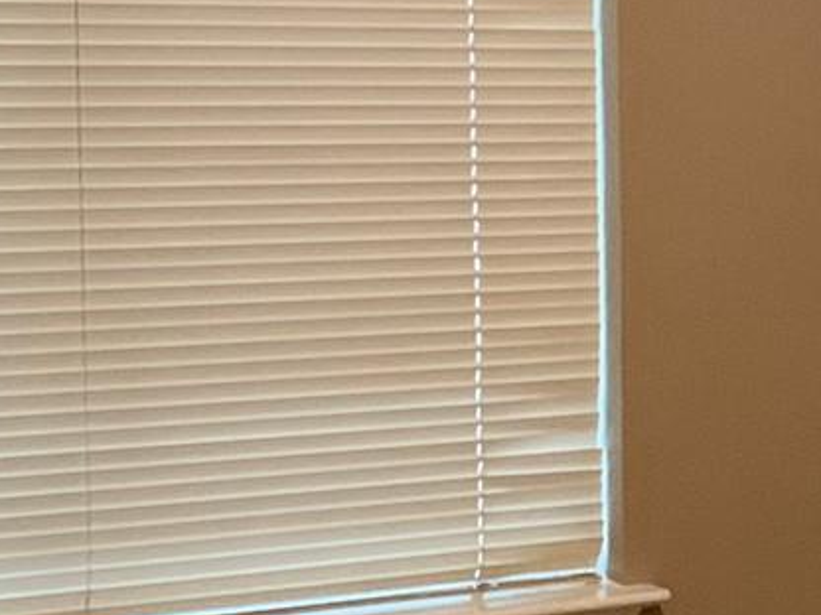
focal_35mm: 128
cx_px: 1184
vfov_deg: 11.6
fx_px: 3036
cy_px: 380
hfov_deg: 14.5
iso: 400
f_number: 1.8
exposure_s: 1/30
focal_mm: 4.25
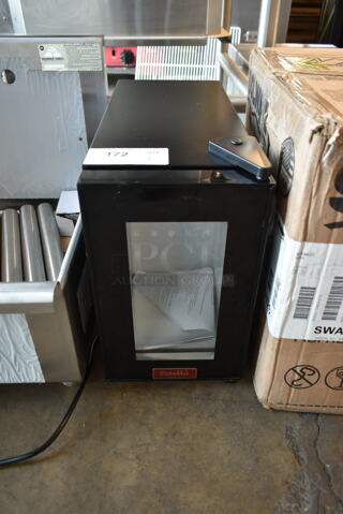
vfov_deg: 67.4
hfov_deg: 48.0
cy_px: 257
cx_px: 172
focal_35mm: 27
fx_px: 385
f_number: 3.5
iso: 560
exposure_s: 1/30
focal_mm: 18
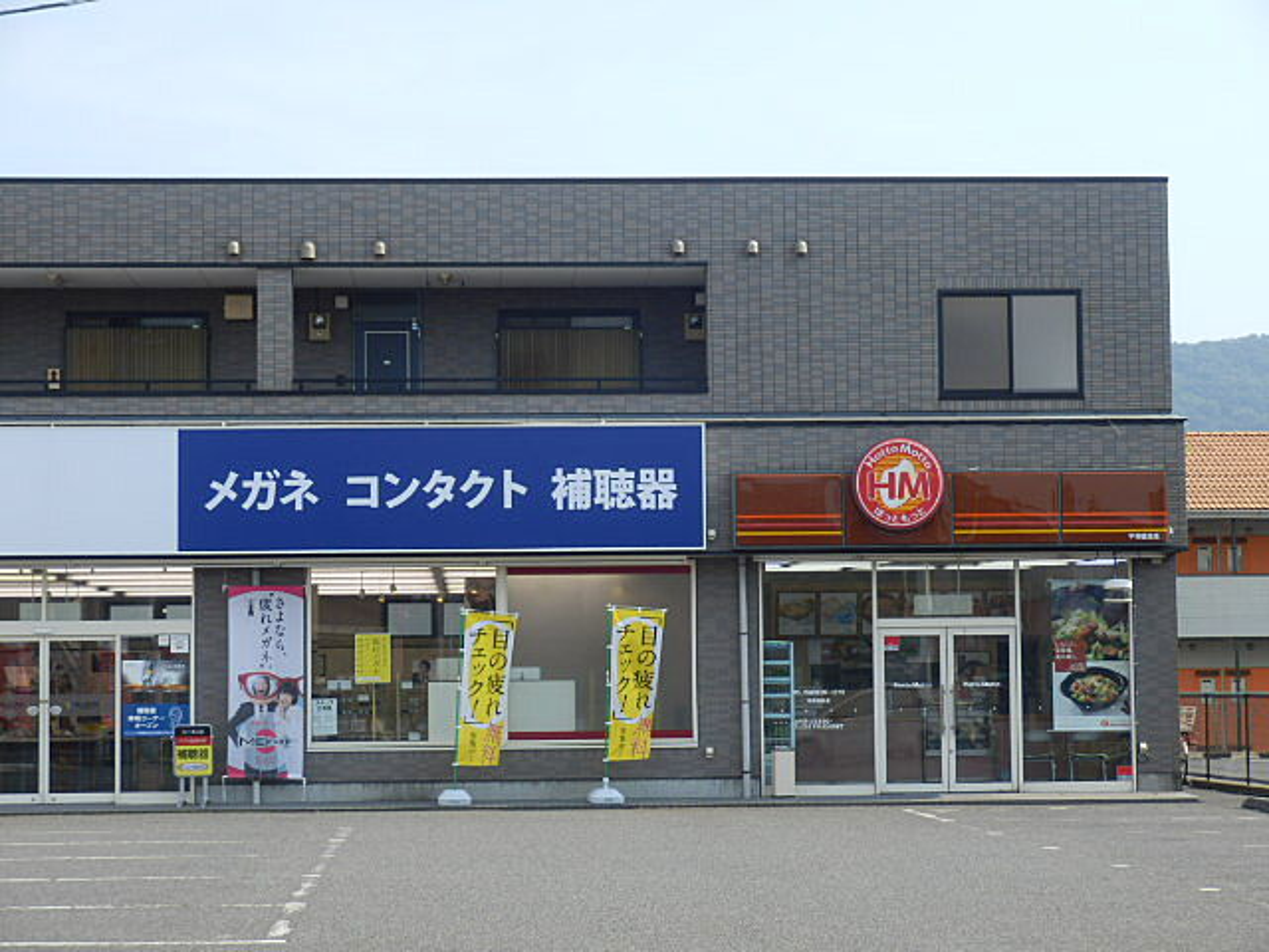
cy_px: 476
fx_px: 3519
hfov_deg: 20.4
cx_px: 634
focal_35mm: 96
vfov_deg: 15.4
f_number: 5.3
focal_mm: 17.1
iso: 80
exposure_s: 1/320
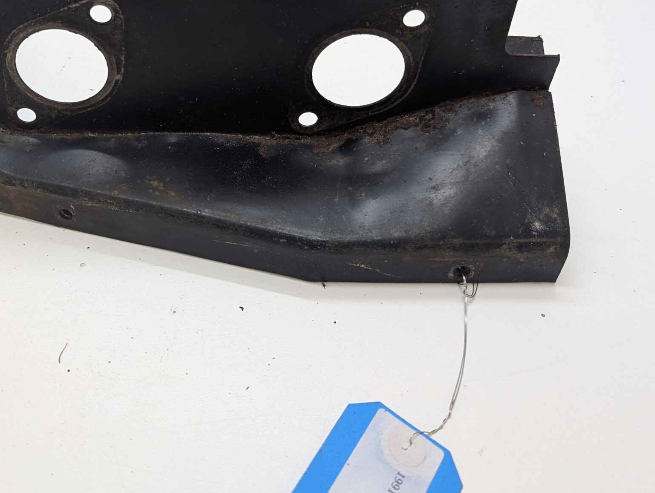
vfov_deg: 35.2
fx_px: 758
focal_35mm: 40
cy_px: 122
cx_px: 221
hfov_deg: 46.0
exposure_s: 1/33.8
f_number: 1.68
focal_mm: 6.9
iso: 46
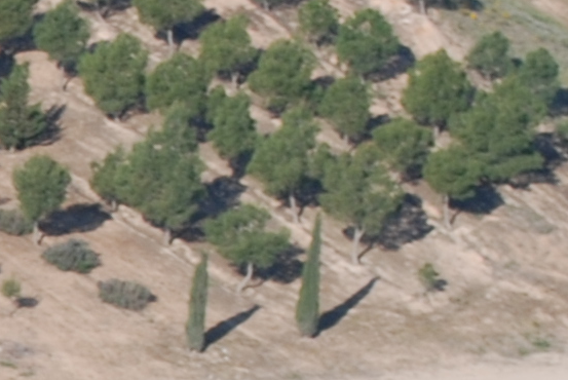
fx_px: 7463
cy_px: 582
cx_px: -1223
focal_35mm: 472
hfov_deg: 4.2
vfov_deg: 2.9
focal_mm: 45
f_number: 8
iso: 100
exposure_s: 1/250
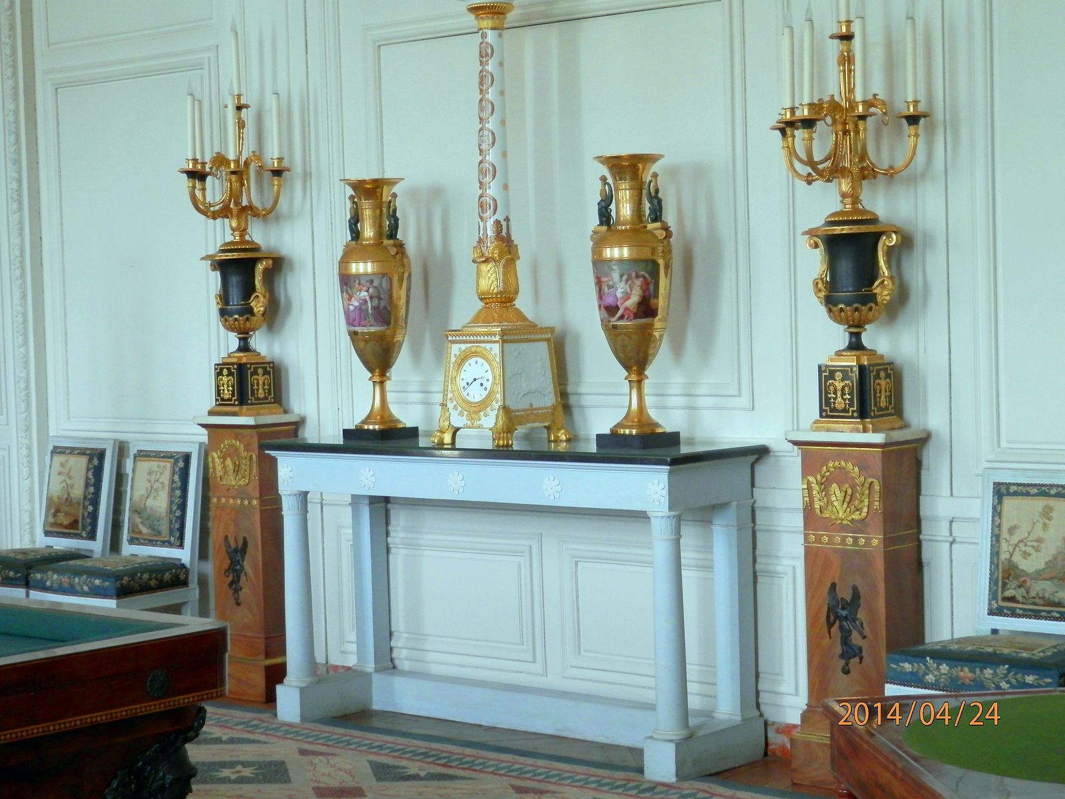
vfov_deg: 22.3
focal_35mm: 66
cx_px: 532
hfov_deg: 29.4
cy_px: 400
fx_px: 2031
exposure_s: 1/30
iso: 200
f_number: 4.4
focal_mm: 11.9
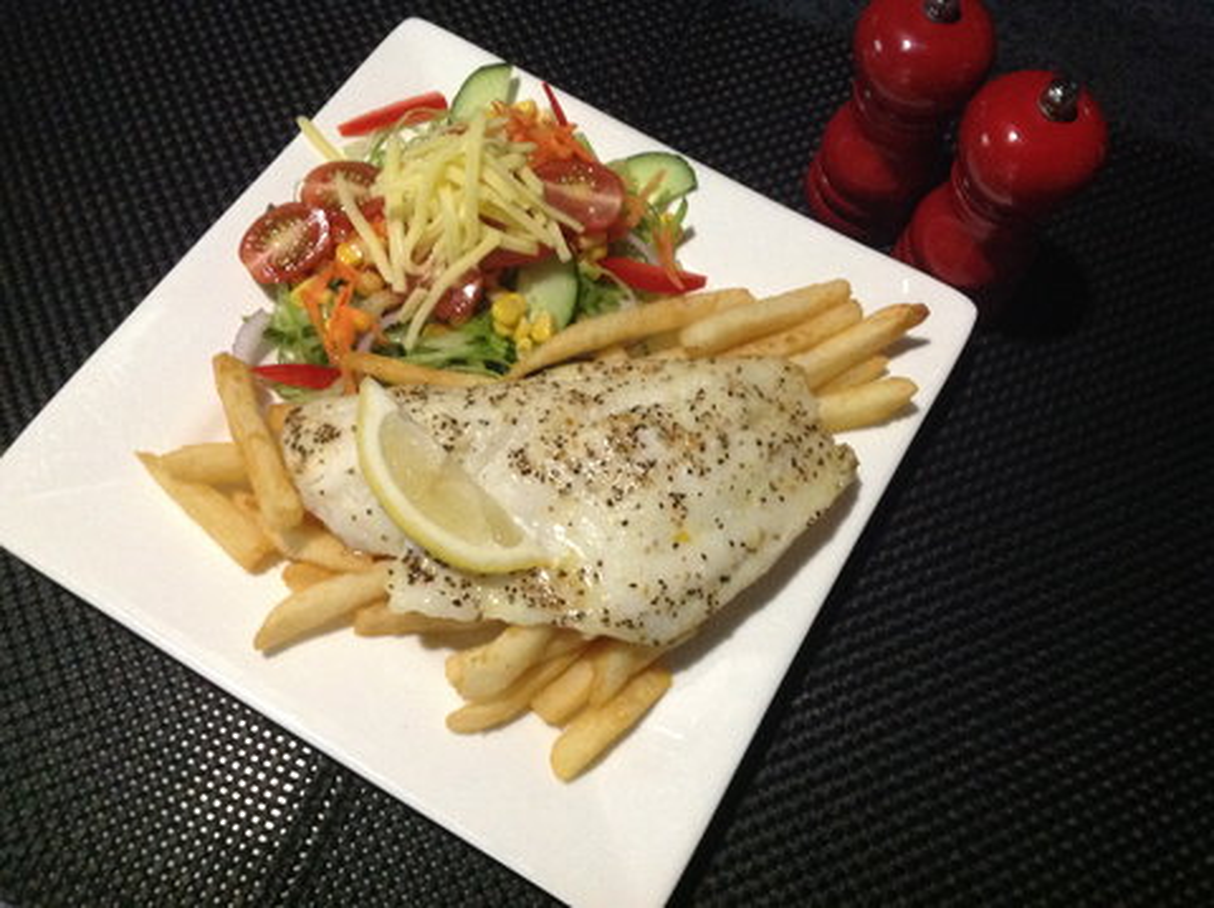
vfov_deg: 40.6
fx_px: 1226
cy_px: 454
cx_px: 607
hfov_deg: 52.7
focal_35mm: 35
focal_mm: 4.28
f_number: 2.4
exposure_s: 1/15
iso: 500
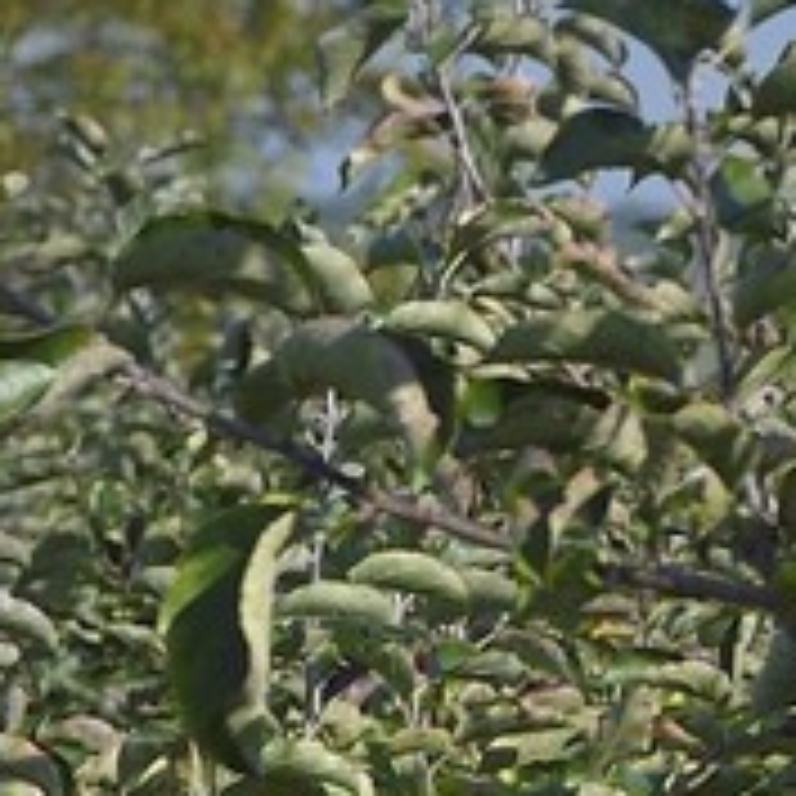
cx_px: -2626
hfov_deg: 1.7
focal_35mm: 1036
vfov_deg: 1.7
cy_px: 2161
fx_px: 26953
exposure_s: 1/250
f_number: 11
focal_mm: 135
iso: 200
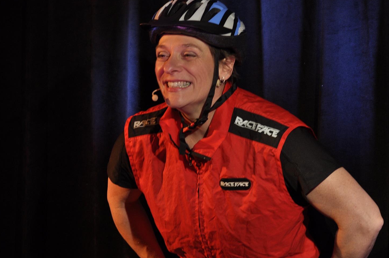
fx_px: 1419
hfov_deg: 15.6
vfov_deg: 10.4
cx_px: 193
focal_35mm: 132
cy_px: 126
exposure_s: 1/60
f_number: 6.7
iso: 400
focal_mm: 85
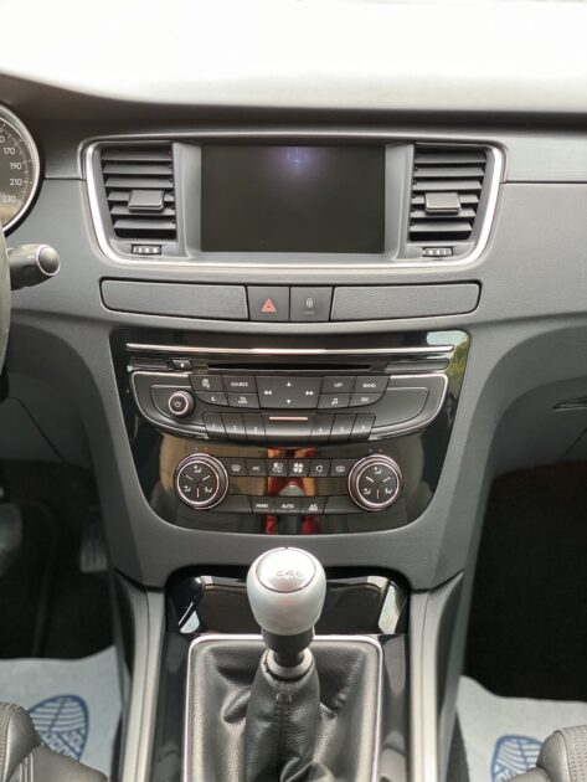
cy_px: 391
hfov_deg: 28.1
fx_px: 1175
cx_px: 294
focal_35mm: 52
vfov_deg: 36.8
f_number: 2
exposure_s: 1/77
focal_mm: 6
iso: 250
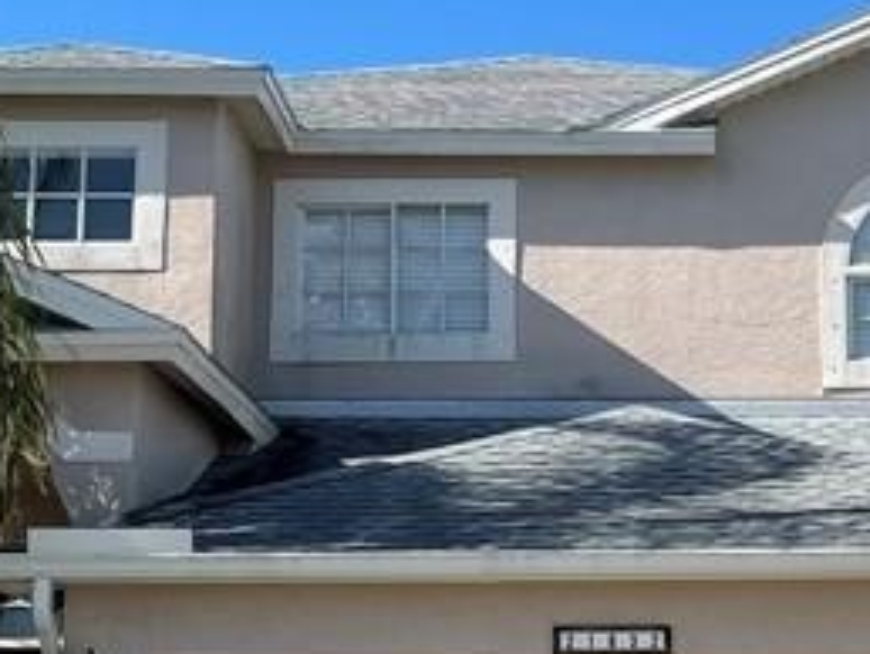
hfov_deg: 18.9
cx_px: 715
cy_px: 455
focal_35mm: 103
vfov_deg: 14.4
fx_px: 2591
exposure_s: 1/2882
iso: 32
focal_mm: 4.2
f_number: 1.6
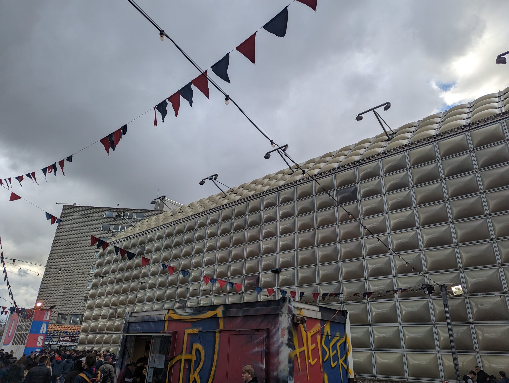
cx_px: 254
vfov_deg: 56.9
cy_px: 192
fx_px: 353
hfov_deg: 71.5
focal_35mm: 24
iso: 45
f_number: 1.85
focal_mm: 6.81
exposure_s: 1/1099
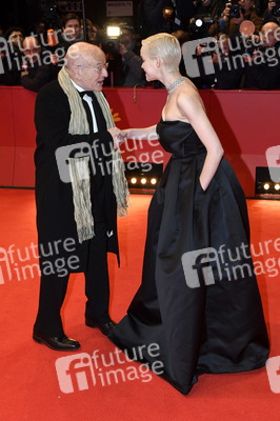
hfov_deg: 29.2
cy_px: 210
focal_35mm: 46
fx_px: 538
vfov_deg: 42.8
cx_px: 140
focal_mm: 31
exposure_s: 1/160
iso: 800
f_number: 5.6
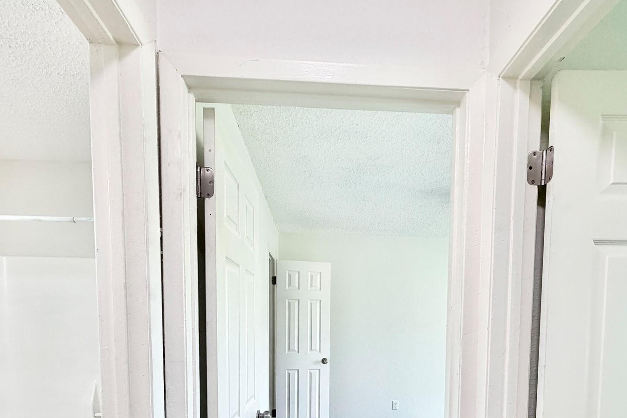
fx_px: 383
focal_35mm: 22
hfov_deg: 78.4
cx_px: 339
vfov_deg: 52.9
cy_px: 343
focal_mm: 2.22
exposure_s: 1/120
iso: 125
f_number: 2.2
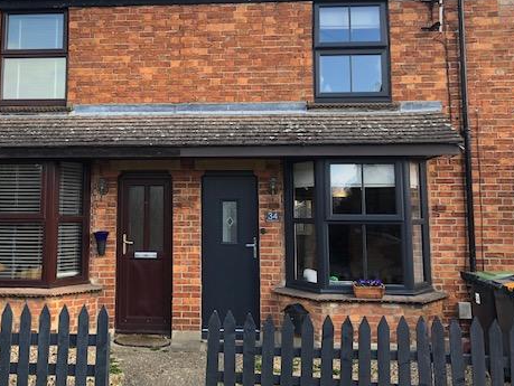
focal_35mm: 39
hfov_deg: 47.3
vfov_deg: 36.7
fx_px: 580
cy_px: 154
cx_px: 189
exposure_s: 1/206
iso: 20
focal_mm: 3.99
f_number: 1.8
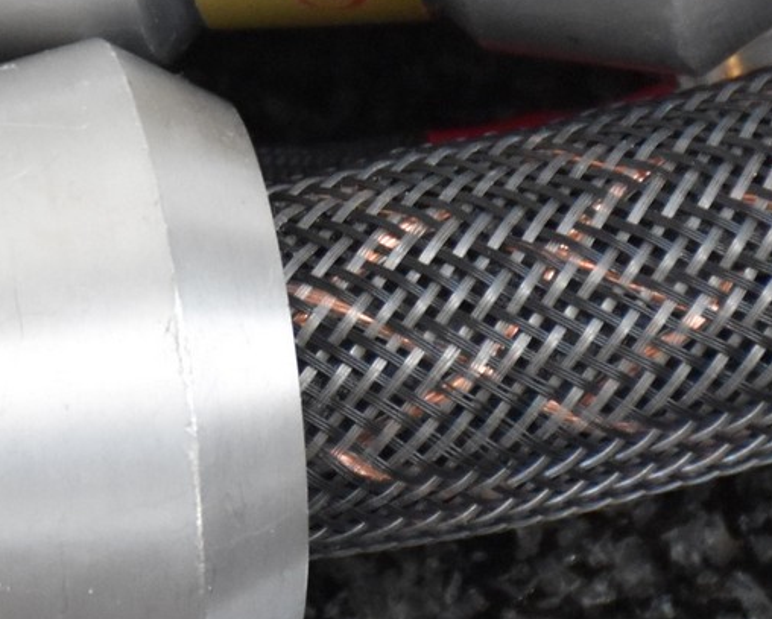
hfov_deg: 3.2
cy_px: -119
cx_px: -35
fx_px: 13671
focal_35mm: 598
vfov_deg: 2.6
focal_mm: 90
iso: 2000
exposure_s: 1/125
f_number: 5.3
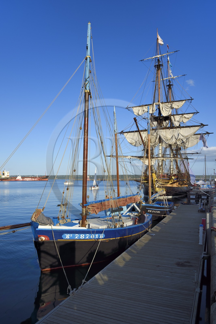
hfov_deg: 53.1
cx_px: 108
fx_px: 216
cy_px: 162
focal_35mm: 24
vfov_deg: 73.8
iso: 200
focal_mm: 24
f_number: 11
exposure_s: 1/250
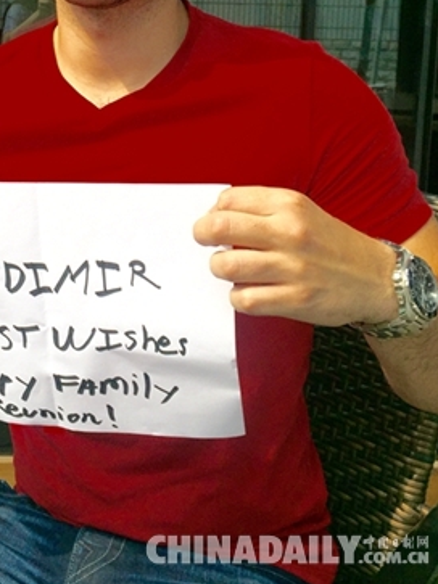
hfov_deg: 29.7
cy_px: 116
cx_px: 103
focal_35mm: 48
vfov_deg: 38.2
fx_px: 810
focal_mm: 4.15
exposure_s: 1/1582
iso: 32
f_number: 2.2
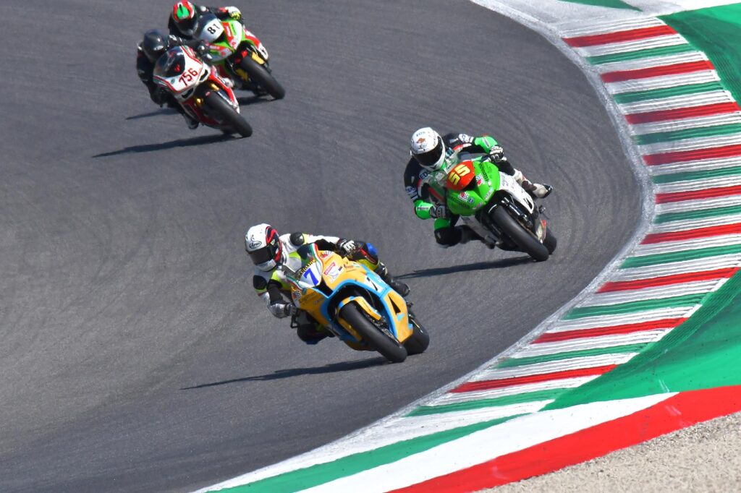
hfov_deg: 2.1
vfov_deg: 1.4
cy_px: 246
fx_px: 20576
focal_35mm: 1000
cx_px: 370
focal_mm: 500
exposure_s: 1/1250
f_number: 10
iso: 640
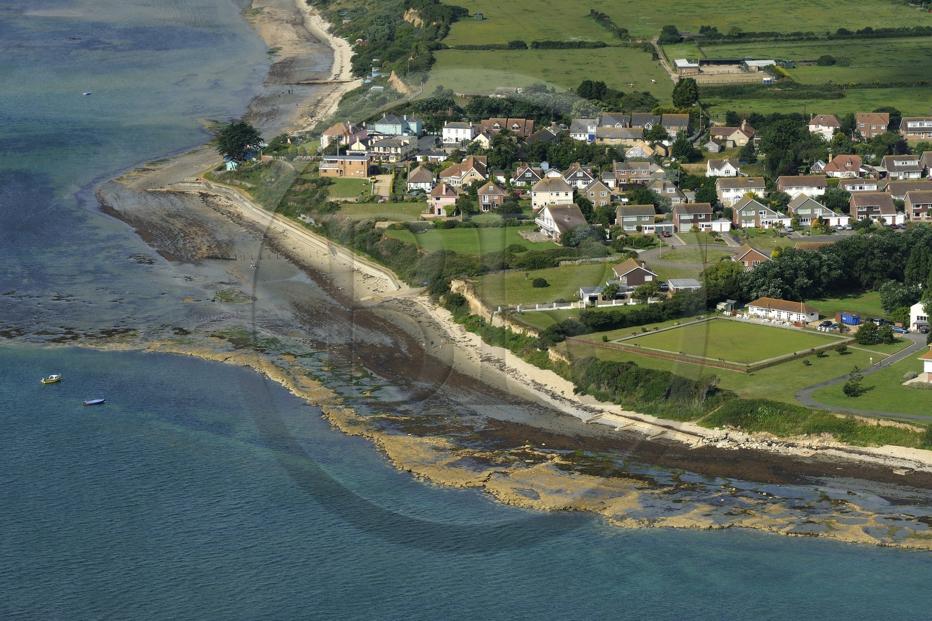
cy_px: 310
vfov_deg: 11.4
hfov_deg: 17.1
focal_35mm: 120
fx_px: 3106
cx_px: 466
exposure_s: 1/800
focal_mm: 120
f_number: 10
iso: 400
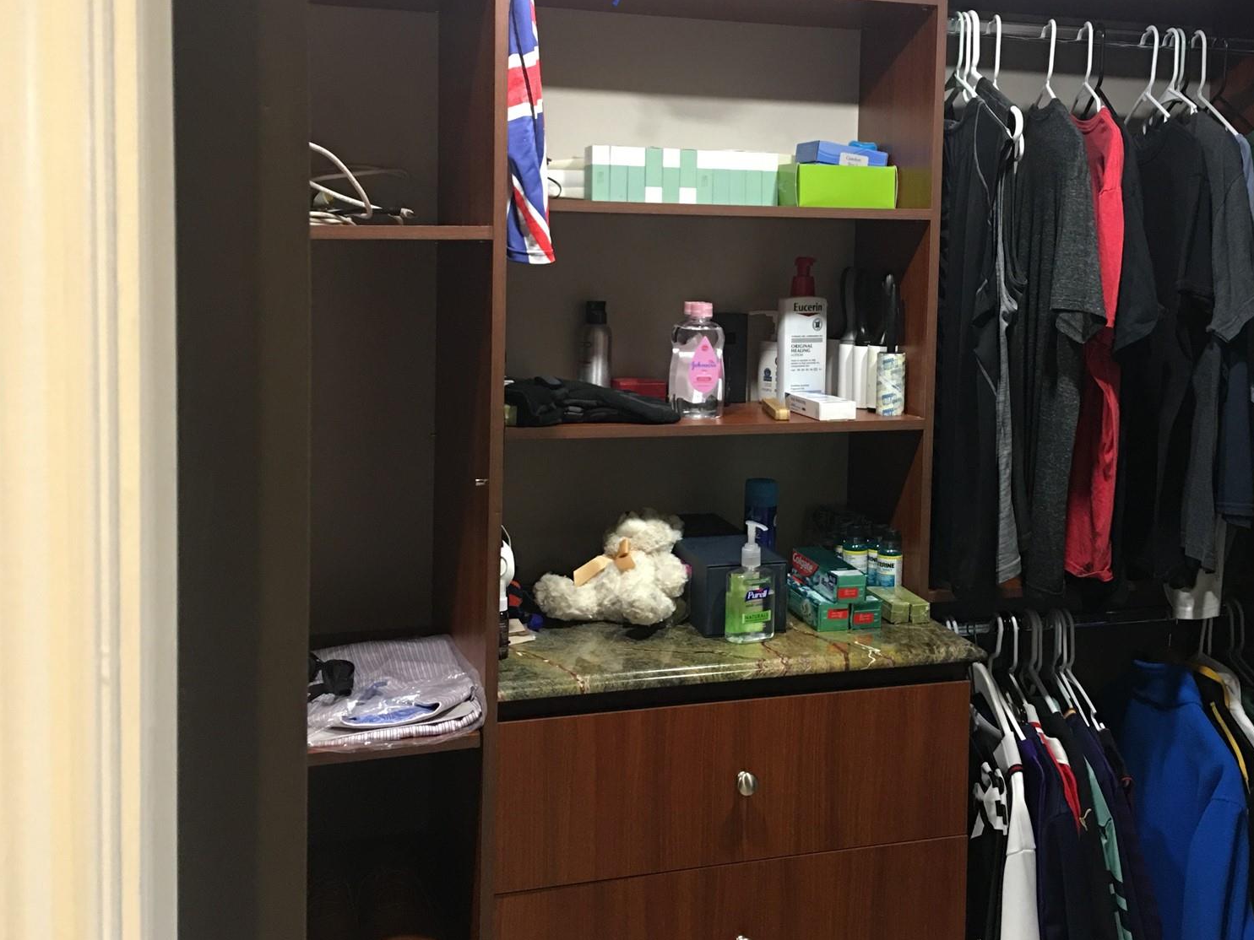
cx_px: 779
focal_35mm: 40
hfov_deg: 46.4
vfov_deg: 35.8
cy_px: 348
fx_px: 1449
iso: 100
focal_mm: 4.15
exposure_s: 1/15
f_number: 2.2
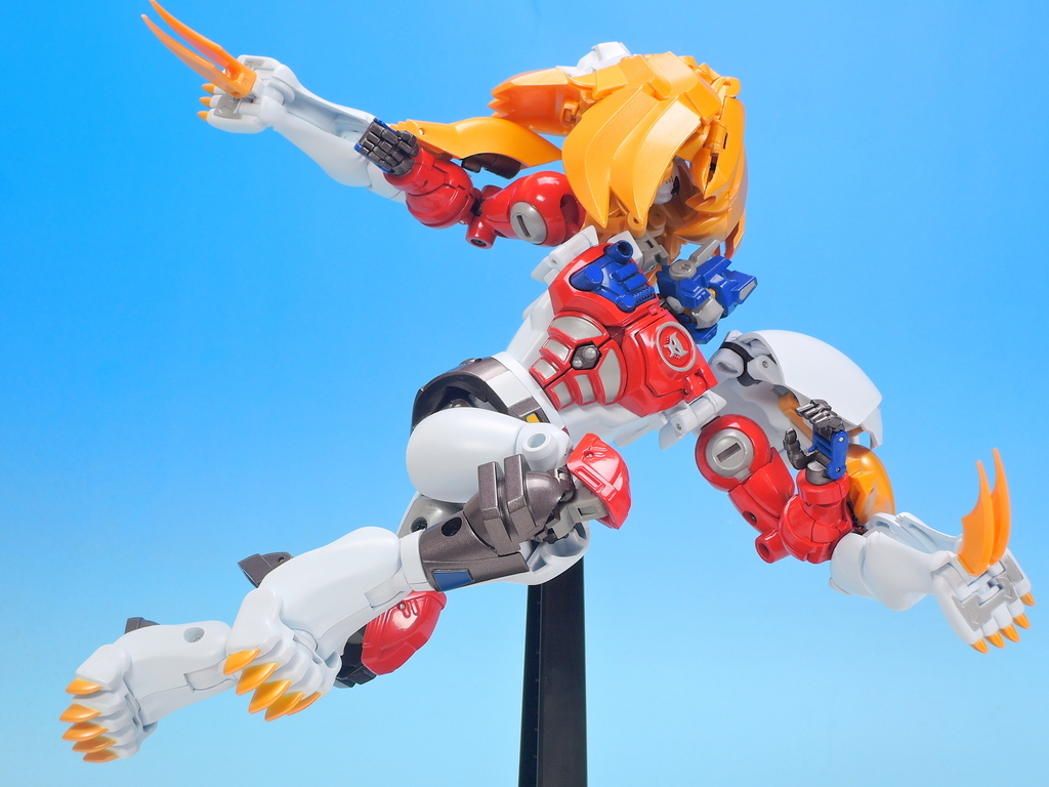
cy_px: 394
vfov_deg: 19.6
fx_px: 2273
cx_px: 524
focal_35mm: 75
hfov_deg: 26.0
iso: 80
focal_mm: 16
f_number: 6.5
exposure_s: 1/1.6
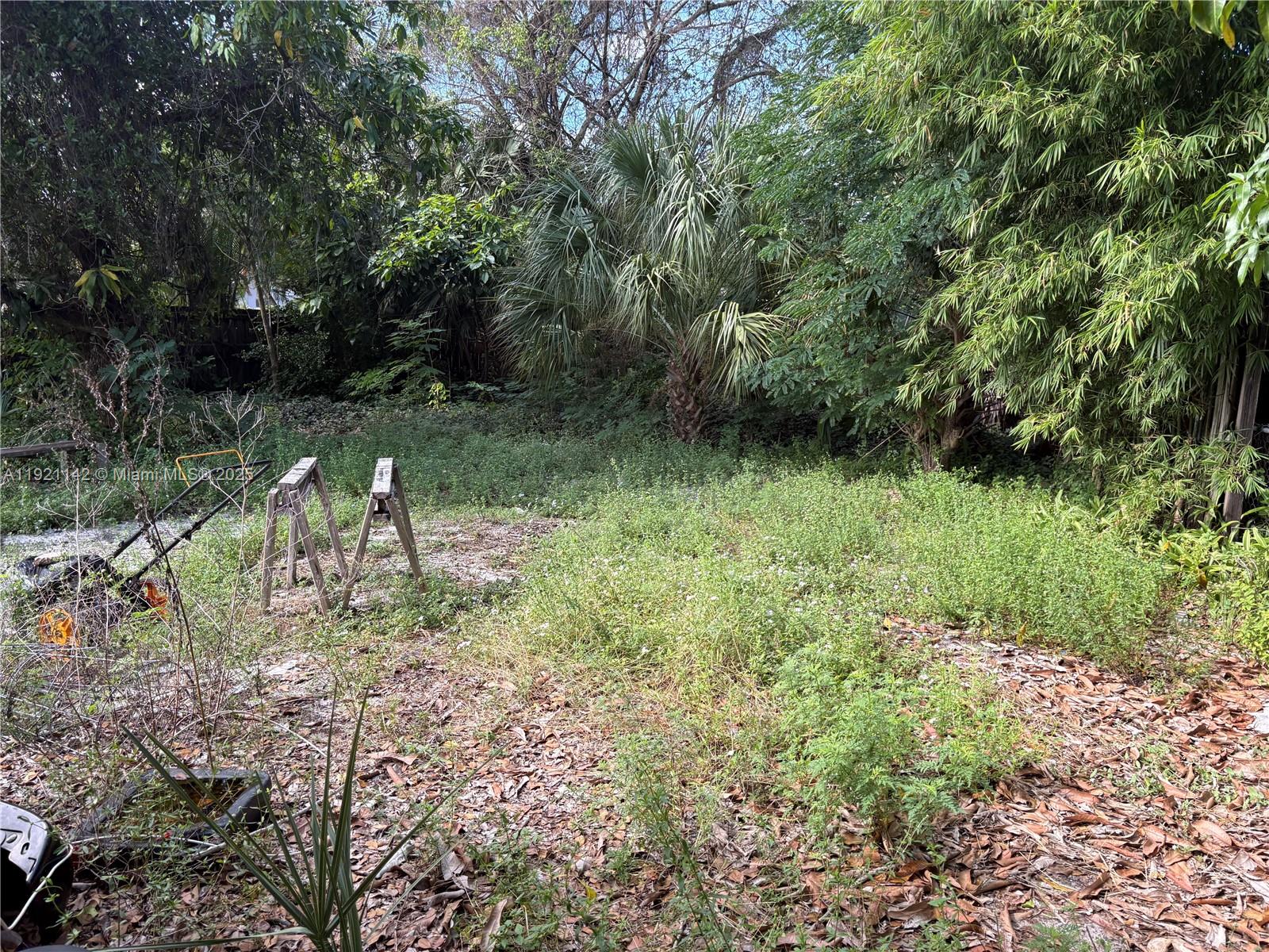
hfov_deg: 67.3
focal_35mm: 26
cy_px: 476
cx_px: 634
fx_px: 953
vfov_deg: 53.1
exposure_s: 1/369
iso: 50
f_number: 1.6
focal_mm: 5.96
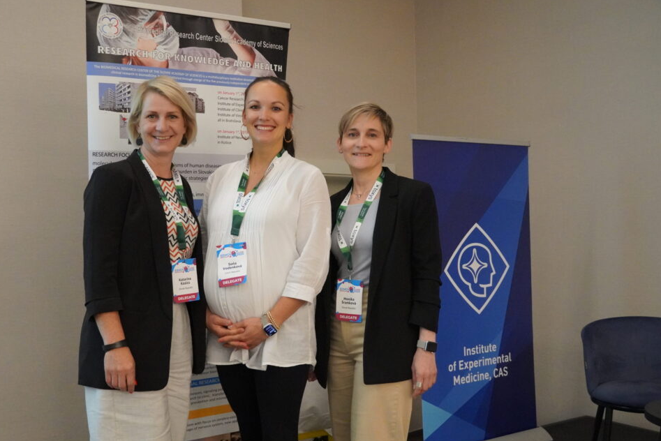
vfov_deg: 33.0
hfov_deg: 47.8
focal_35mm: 41
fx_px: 745
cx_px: 305
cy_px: 236
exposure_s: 1/100
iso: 6400
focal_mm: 25
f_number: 4
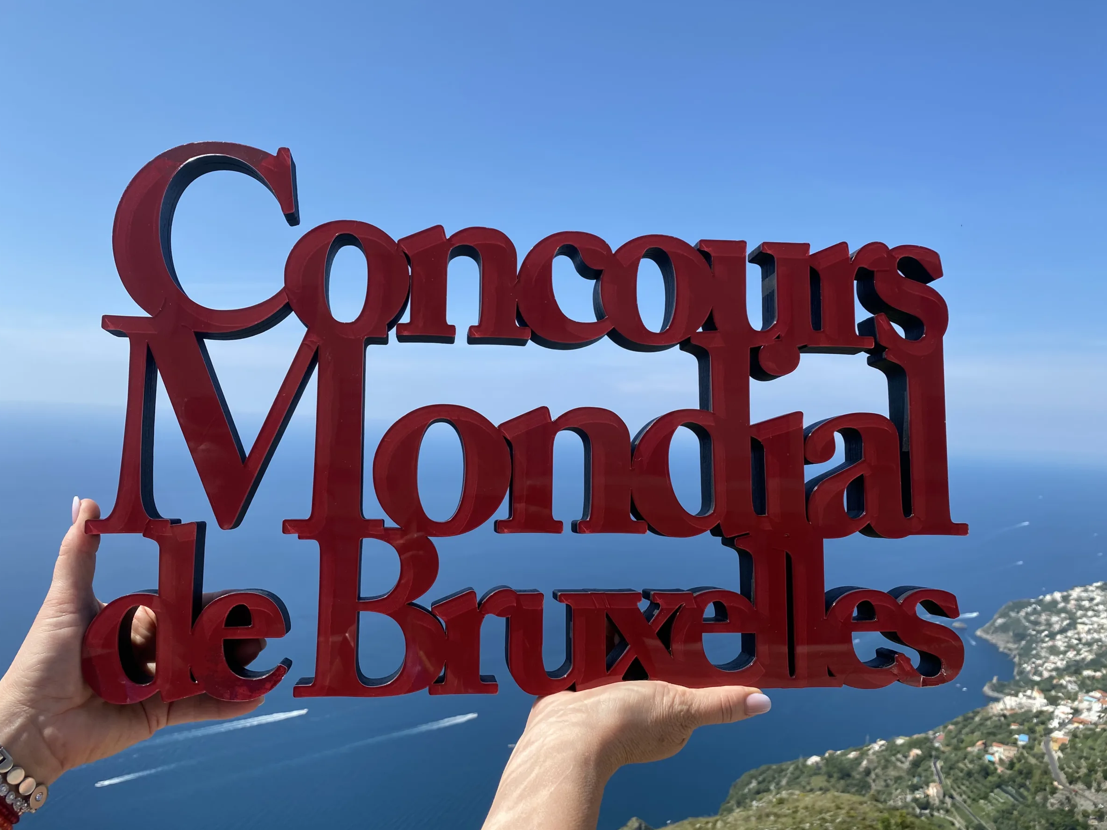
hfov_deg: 63.4
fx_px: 895
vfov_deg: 49.7
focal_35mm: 28
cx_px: 552
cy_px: 409
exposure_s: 1/2513
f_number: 1.8
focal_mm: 4.25
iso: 32
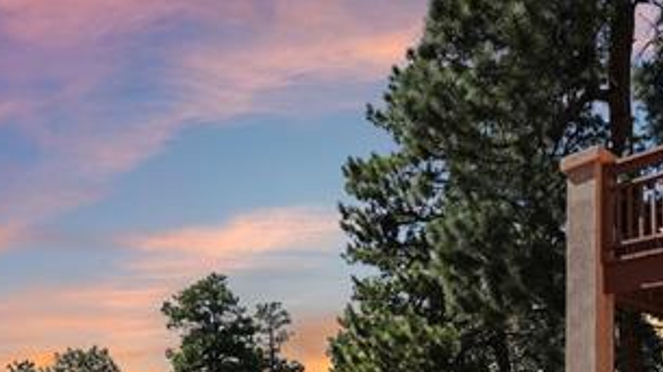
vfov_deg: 32.1
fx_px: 580
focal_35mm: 33
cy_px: 392
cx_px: 426
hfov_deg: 58.5
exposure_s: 1/1000
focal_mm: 10
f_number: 8
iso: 800
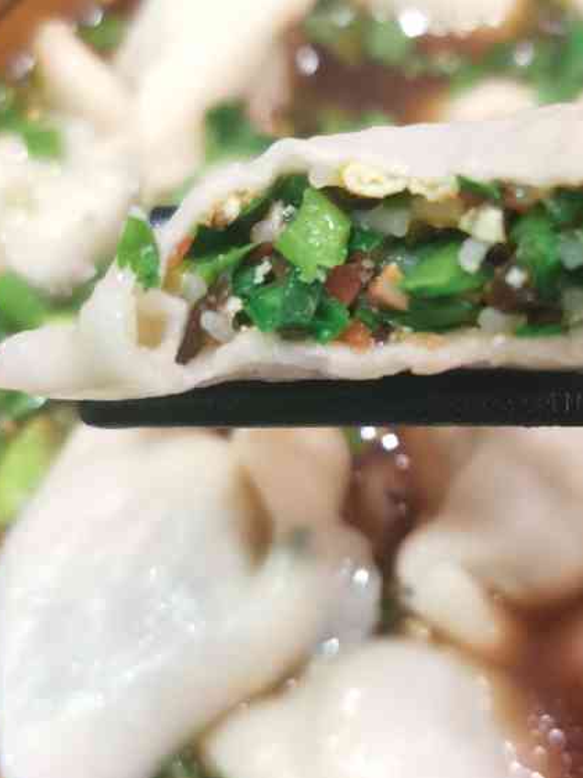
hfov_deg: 31.5
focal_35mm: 45
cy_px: 358
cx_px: 447
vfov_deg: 42.0
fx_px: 1011
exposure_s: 1/100
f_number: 1.6
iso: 640
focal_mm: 5.56
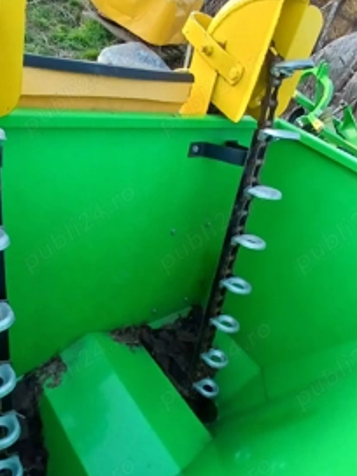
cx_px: 114
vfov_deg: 69.4
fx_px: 344
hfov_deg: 53.6
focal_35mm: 25
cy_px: 248
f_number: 2.2
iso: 100
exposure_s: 1/50
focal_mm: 1.4
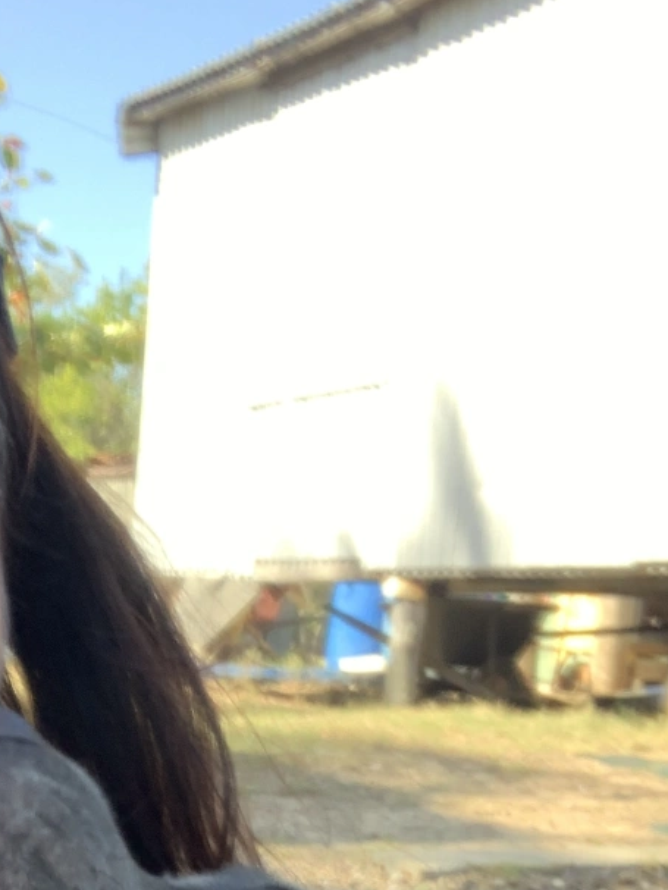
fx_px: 1954
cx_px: -40
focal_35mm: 76
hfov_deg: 18.7
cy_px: 996
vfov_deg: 23.9
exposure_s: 1/121
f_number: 2.2
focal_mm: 2.87
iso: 20
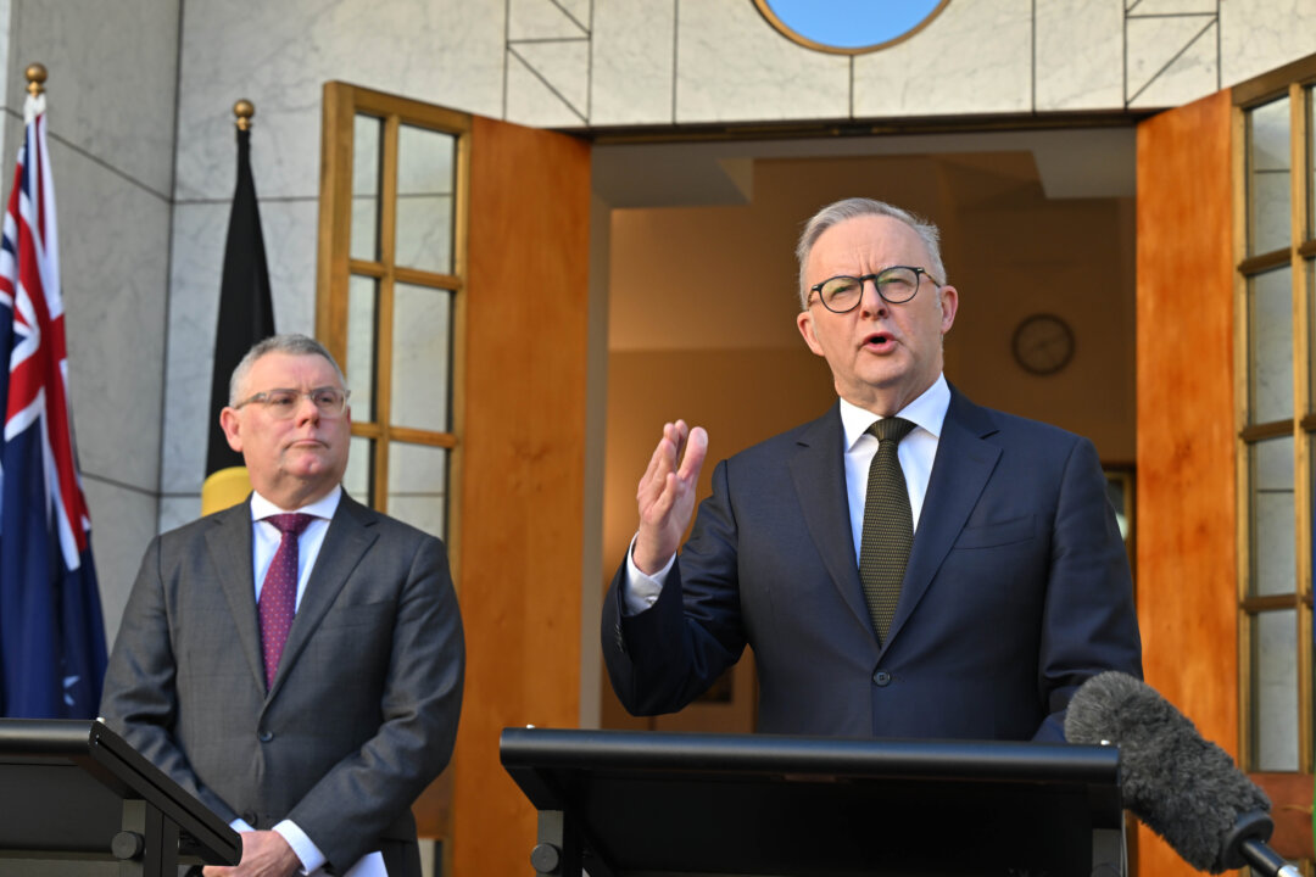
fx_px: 2632
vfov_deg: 18.9
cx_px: 658
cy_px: 438
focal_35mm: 72
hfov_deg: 28.1
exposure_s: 1/320
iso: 500
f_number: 5
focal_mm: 72
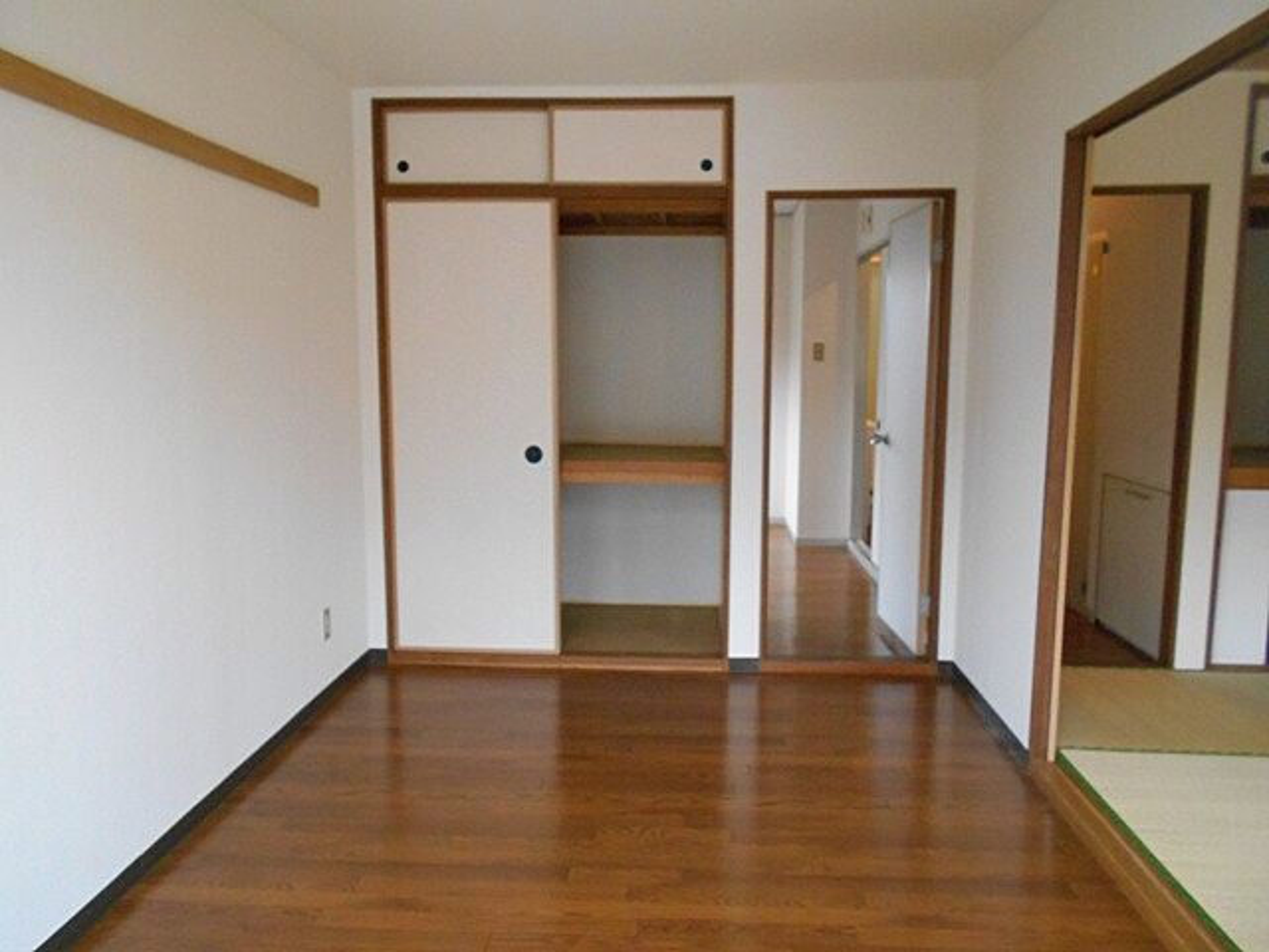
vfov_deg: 53.1
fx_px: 953
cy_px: 476
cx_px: 634
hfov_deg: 67.3
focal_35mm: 26
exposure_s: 1/50
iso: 800
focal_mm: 4.6
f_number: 3.2
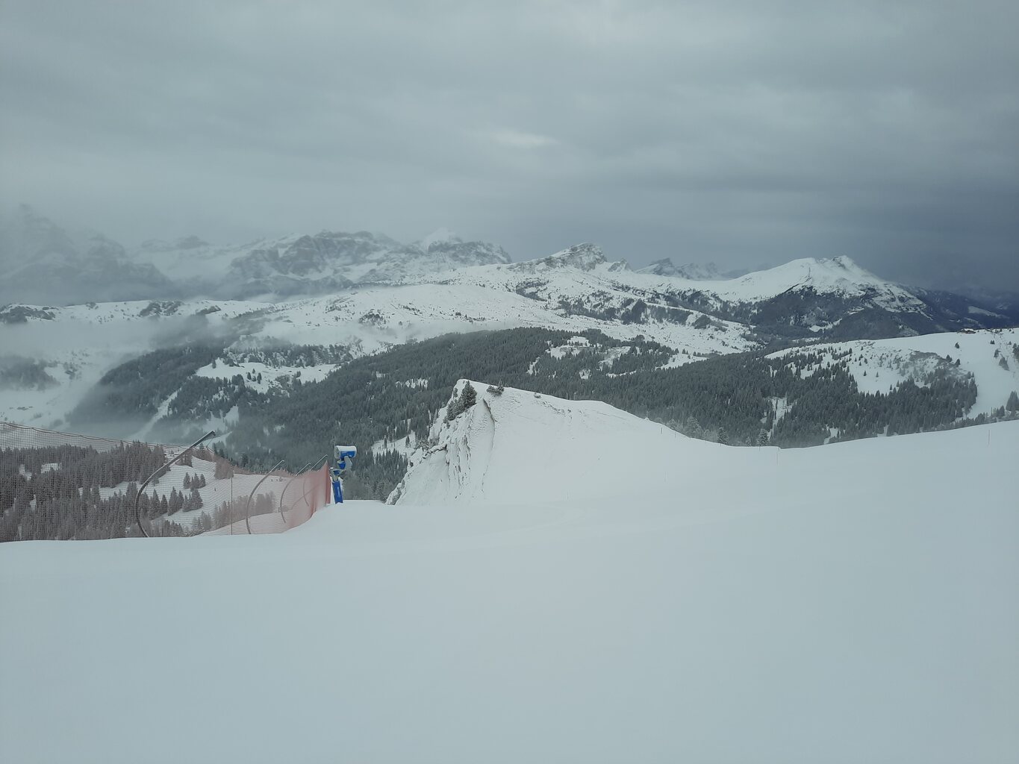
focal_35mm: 25
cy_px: 382
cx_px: 510
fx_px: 736
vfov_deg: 54.9
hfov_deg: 69.4
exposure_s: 1/184
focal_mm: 4.6
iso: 32
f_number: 2
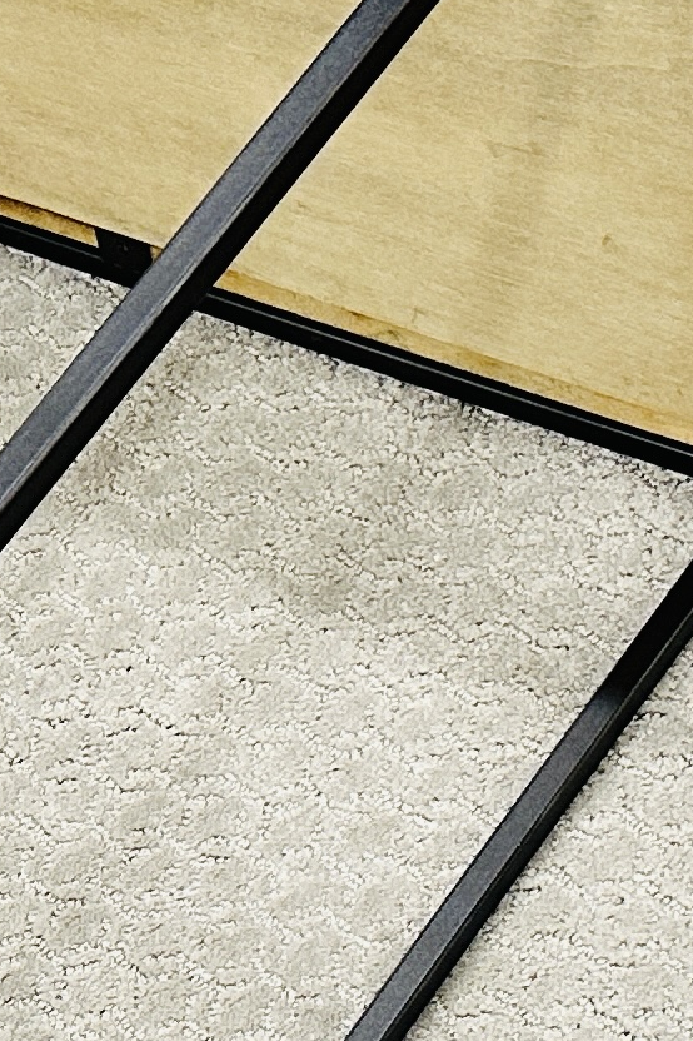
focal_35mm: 116
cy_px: 898
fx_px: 3352
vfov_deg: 17.4
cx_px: -283
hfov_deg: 11.4
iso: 320
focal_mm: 6.86
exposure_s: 1/60
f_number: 1.78
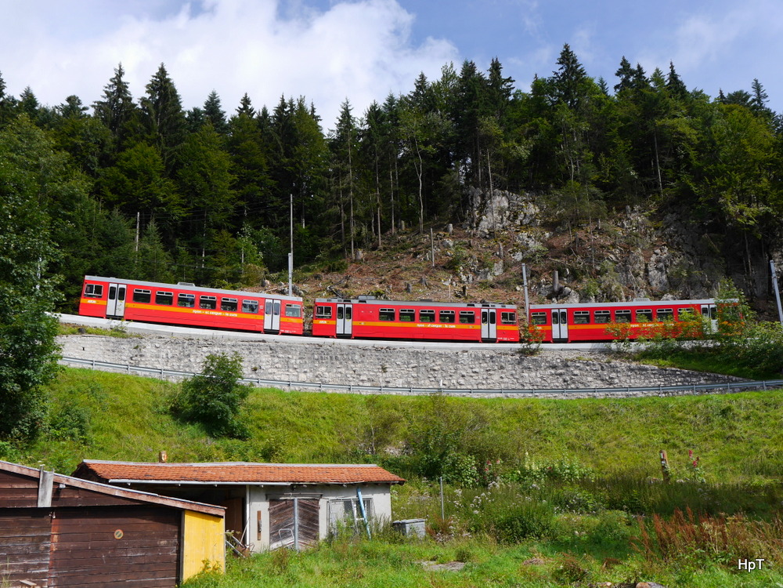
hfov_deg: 49.0
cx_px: 392
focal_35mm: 38
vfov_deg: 37.7
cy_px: 294
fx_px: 860
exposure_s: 1/400
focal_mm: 19
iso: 160
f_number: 7.1
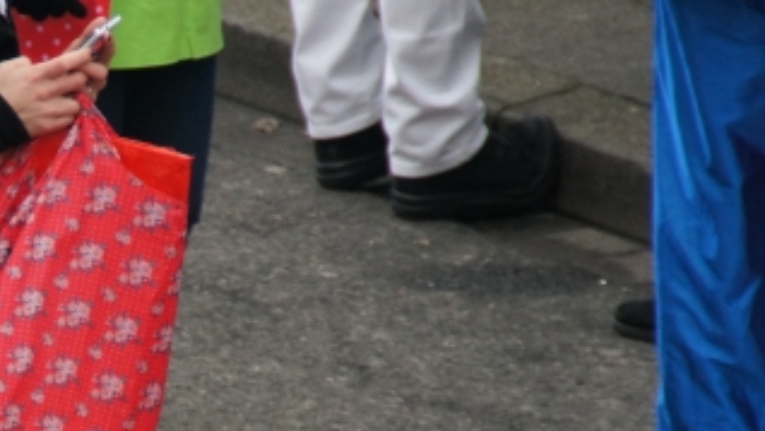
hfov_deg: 2.4
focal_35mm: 889
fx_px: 18036
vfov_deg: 1.4
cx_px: -53
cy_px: 390
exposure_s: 1/320
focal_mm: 200
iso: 800
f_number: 6.3
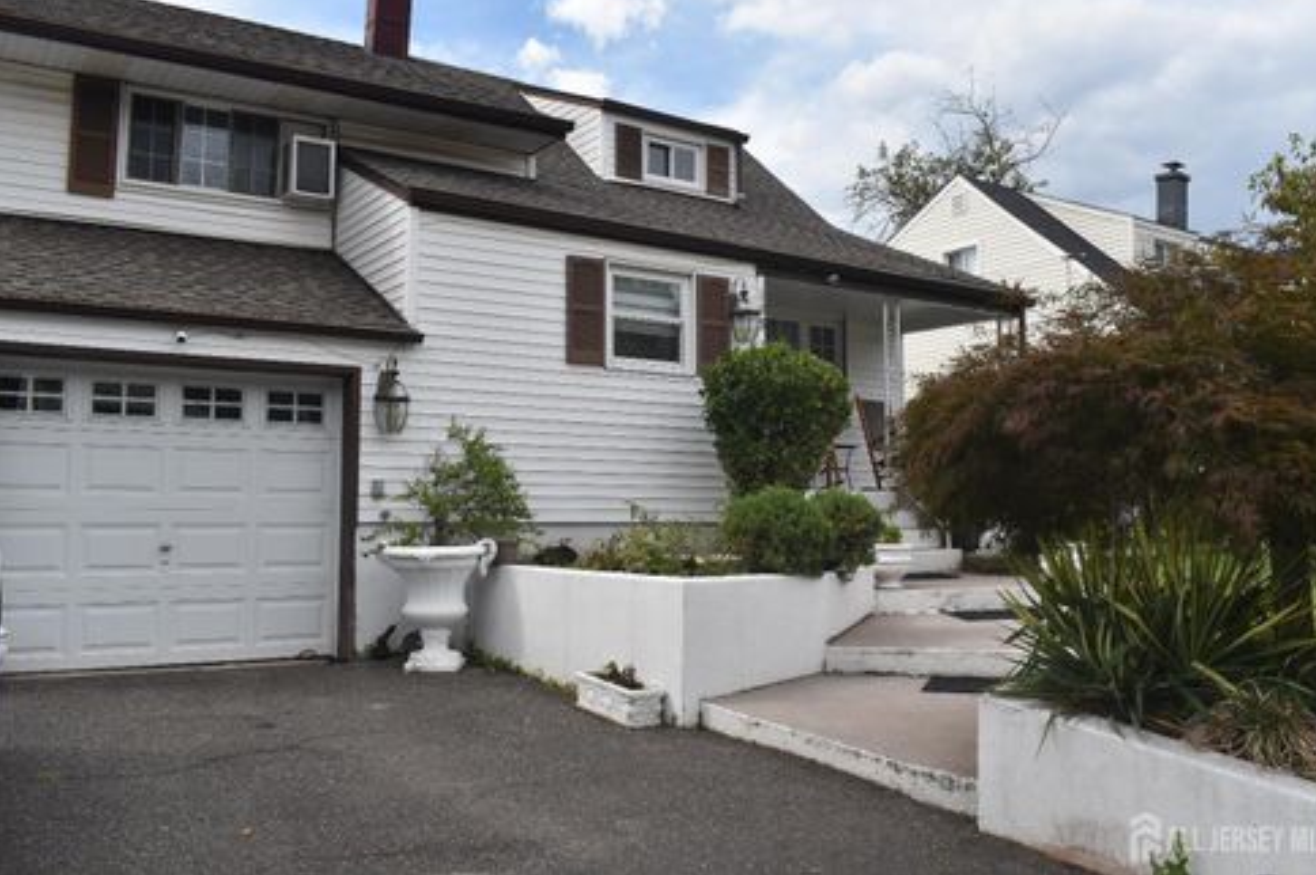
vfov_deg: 42.3
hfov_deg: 60.3
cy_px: 425
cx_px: 674
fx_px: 1132
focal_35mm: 31
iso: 200
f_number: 9
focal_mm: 20
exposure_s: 1/320
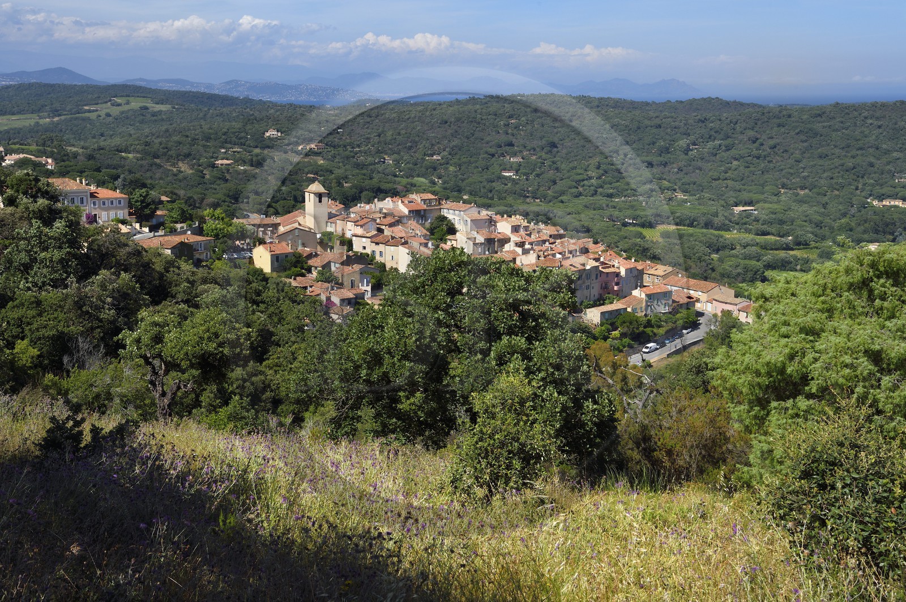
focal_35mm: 50
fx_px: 1257
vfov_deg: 26.9
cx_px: 453
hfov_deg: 39.6
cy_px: 301
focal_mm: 50
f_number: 14
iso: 200
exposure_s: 1/200
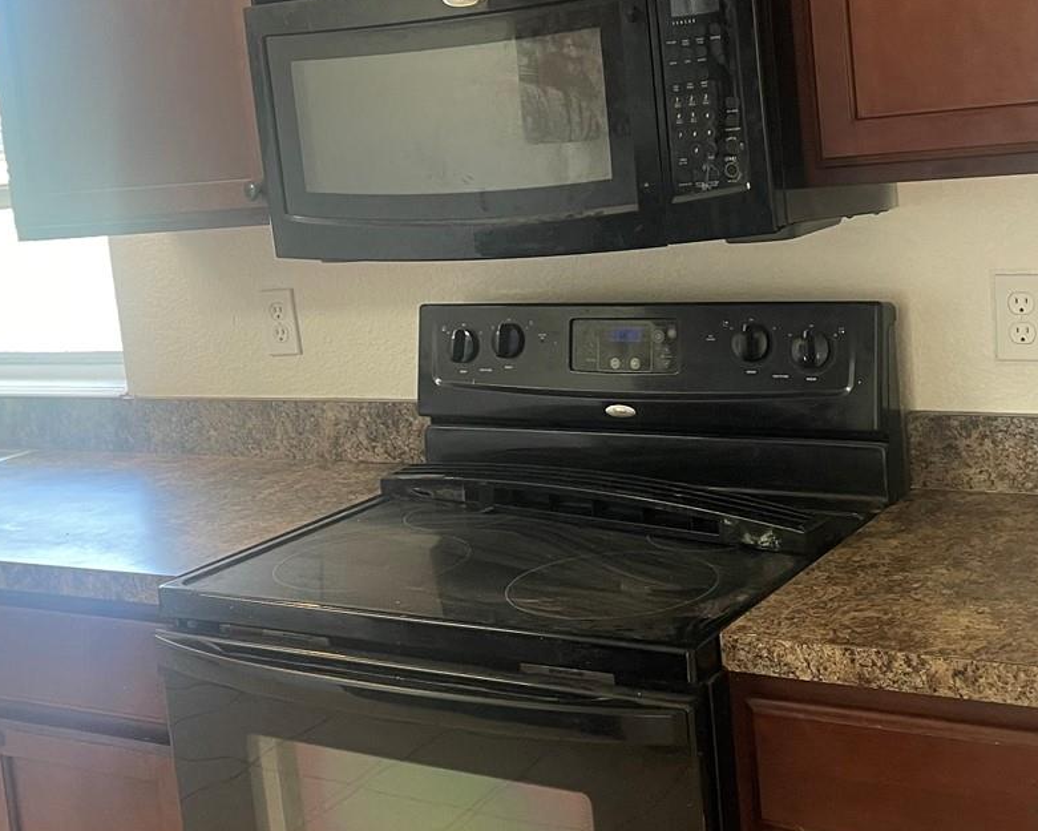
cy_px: 278
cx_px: 602
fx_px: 1536
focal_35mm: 50
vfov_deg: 30.0
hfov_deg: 37.2
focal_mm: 5.1
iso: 125
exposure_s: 1/60
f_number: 1.6
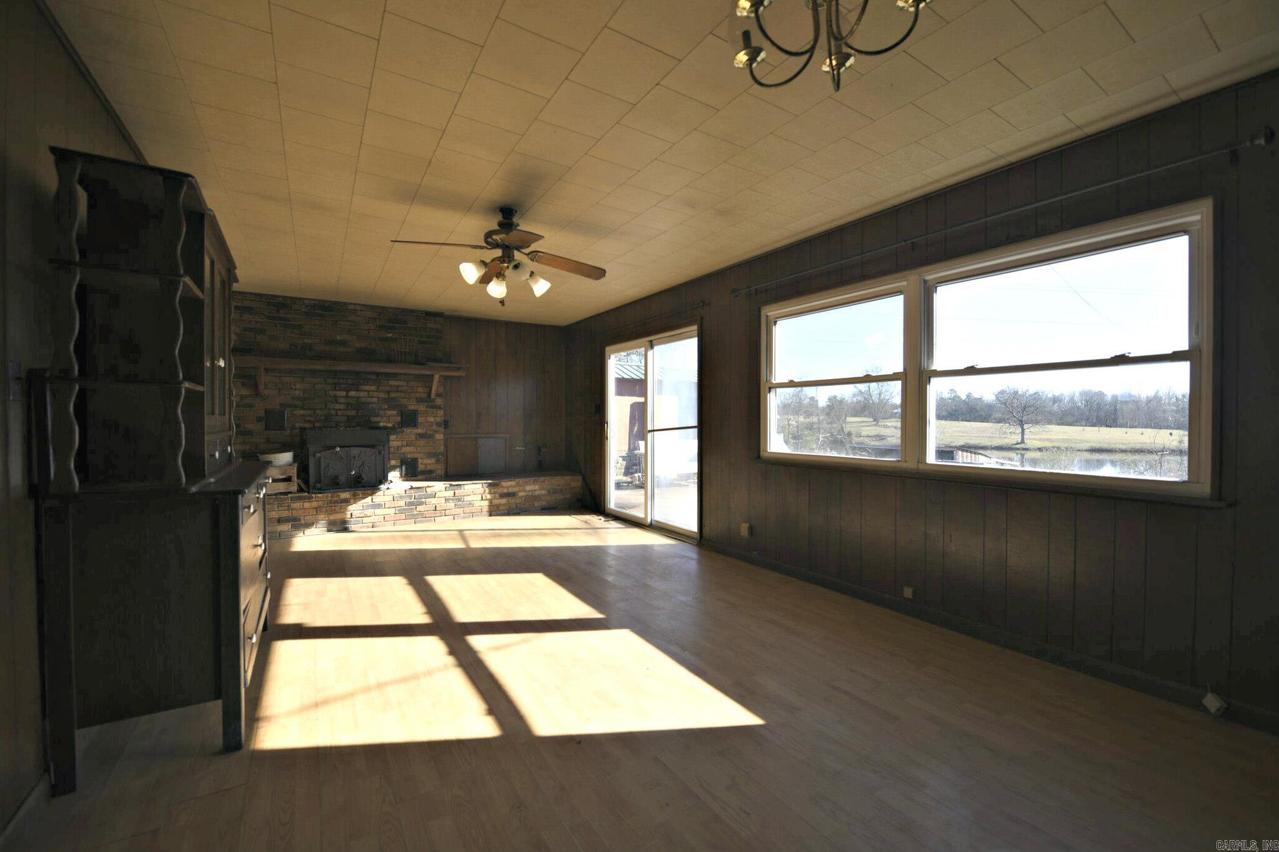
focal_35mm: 14
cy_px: 426
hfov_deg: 104.3
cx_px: 640
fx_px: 497
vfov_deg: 81.2
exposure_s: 1/80
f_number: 4.5
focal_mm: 14
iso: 64
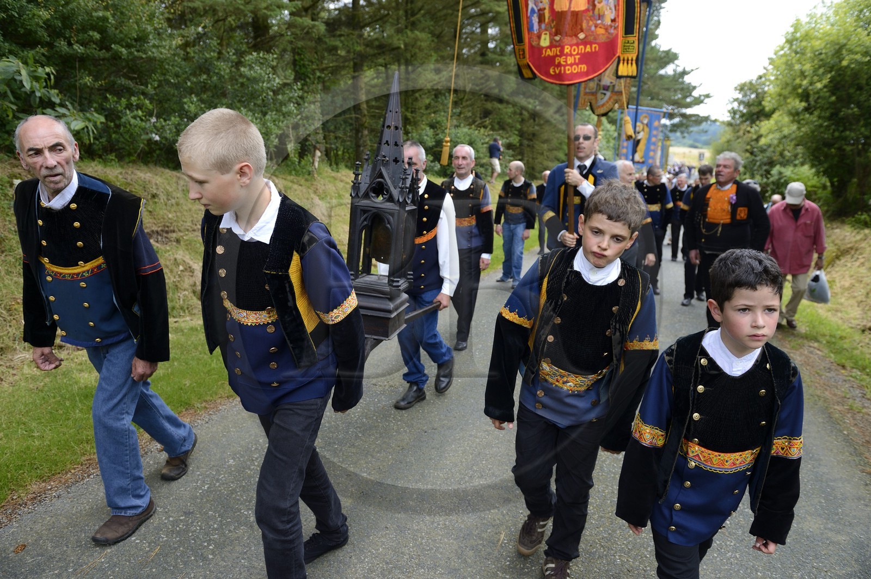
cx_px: 436
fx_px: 580
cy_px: 290
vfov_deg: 53.1
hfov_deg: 73.8
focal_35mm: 24
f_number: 4.5
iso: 400
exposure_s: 1/400
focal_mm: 24
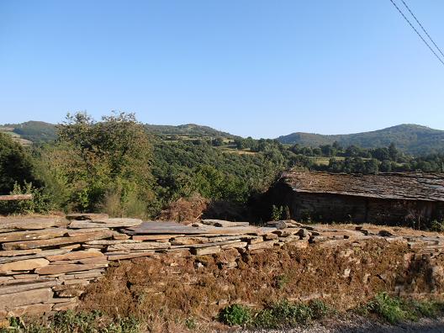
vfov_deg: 56.8
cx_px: 222
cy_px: 166
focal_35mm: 24
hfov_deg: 71.6
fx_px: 308
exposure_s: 1/640
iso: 80
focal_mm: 4.2
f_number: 3
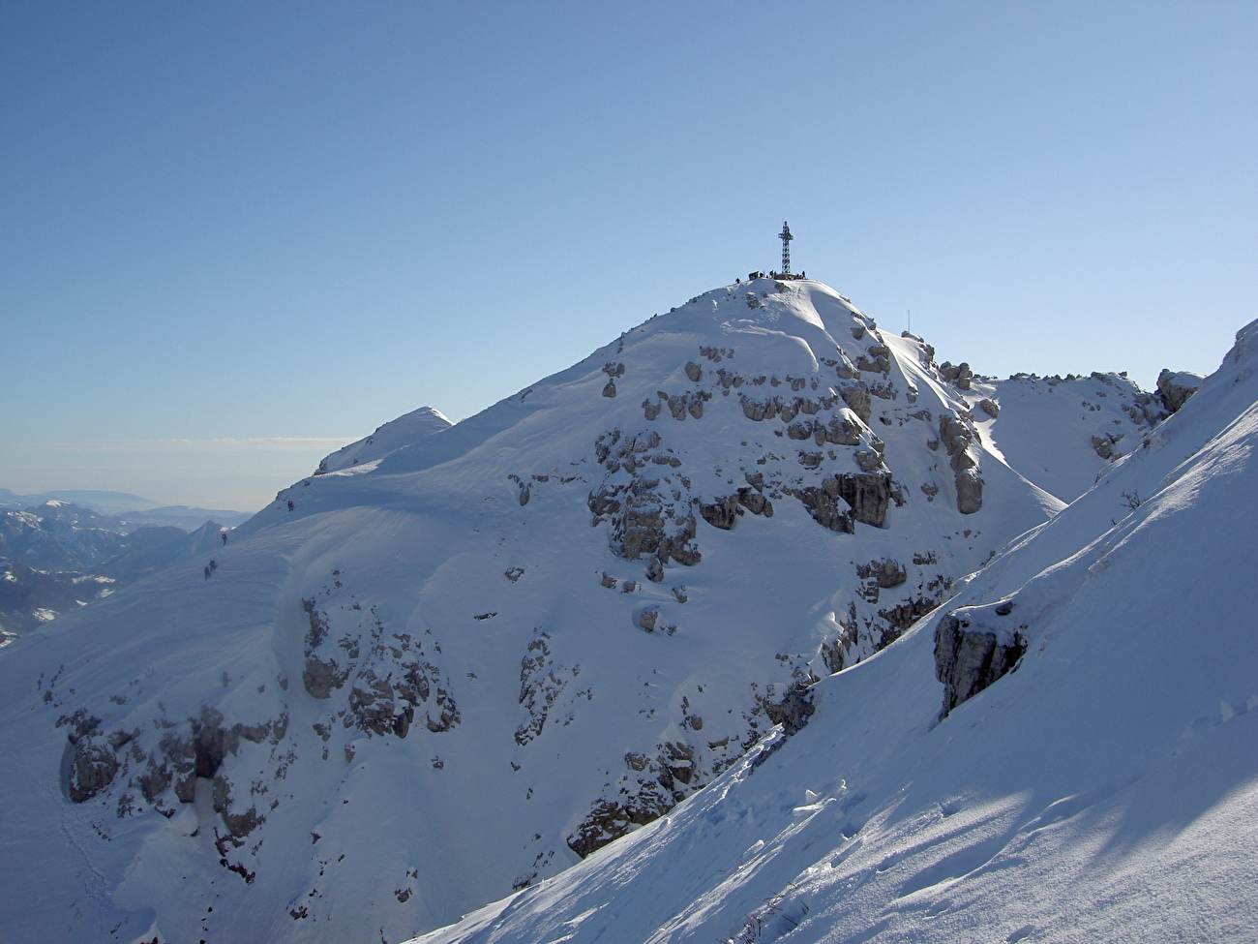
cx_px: 629
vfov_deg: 36.8
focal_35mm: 39
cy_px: 472
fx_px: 1417
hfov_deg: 47.9
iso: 50
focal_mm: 8
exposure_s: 1/800
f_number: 4.7
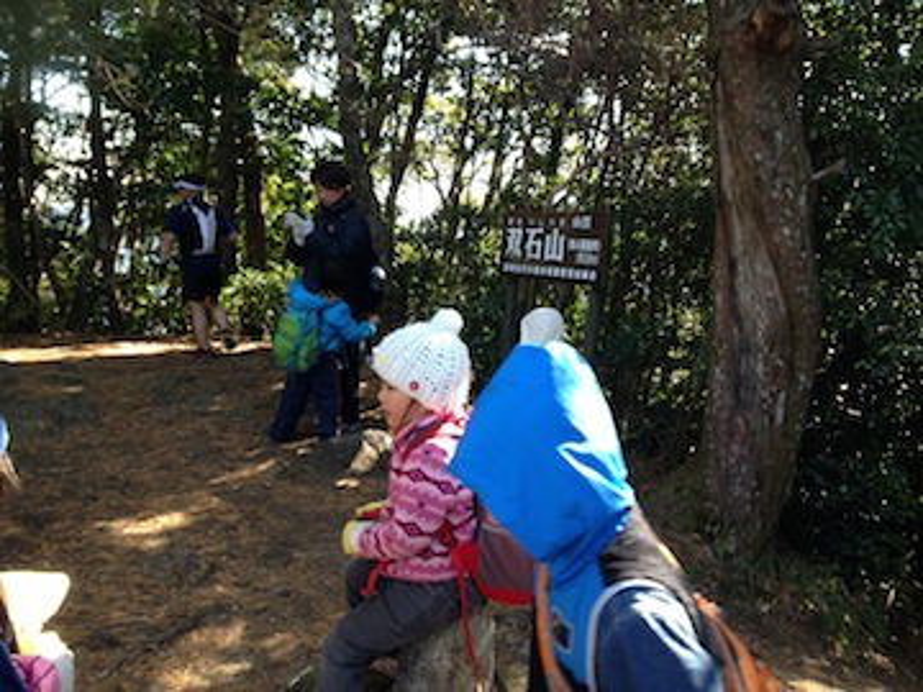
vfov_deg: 42.9
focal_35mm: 33
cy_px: 346
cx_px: 462
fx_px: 880
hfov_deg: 55.4
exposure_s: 1/120
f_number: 2.4
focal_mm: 4.12
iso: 64
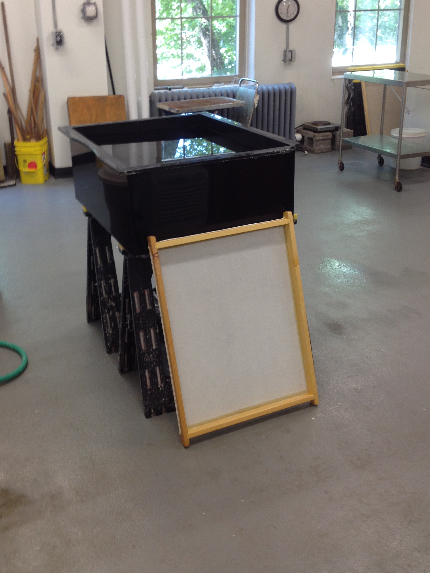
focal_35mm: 43
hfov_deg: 33.6
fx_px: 712
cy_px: 237
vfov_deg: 43.7
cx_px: 187
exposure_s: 1/24
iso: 50
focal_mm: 4.28
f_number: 2.4
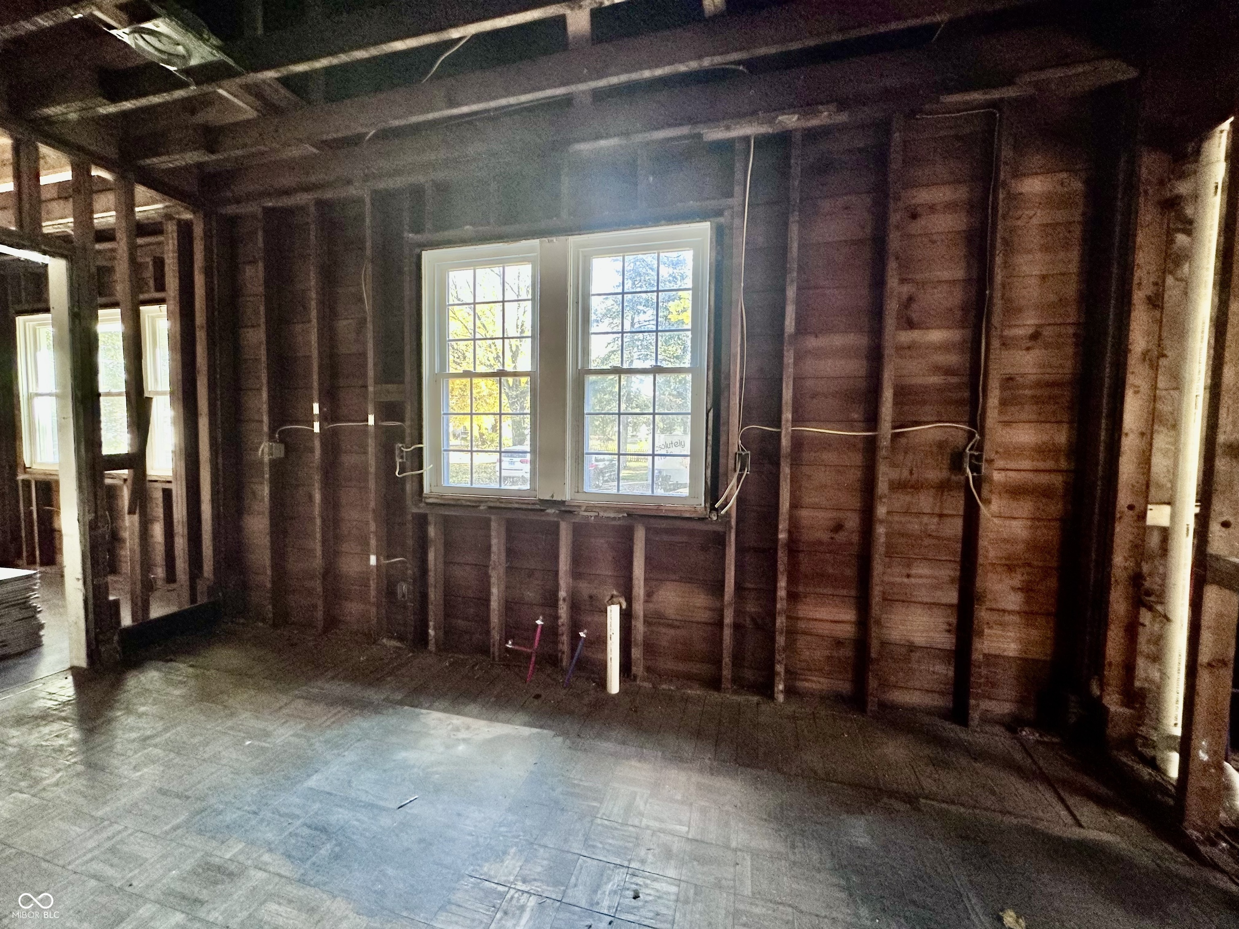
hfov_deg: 102.1
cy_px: 464
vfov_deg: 85.7
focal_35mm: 14
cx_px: 620
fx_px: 501
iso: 320
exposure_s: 1/91
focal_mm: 2.22
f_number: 2.2
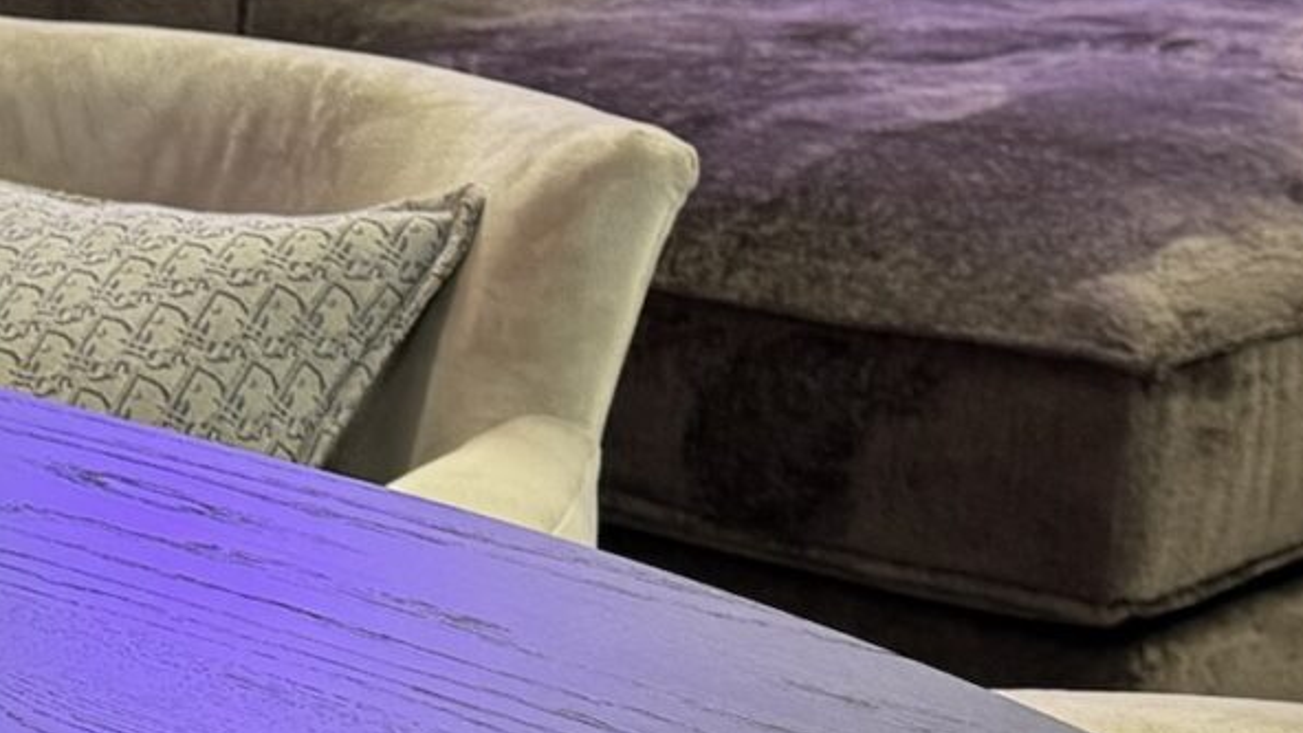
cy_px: 286
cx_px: -636
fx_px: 3904
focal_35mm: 113
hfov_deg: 17.2
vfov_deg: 10.7
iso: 250
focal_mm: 6.76
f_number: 1.78
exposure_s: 1/50
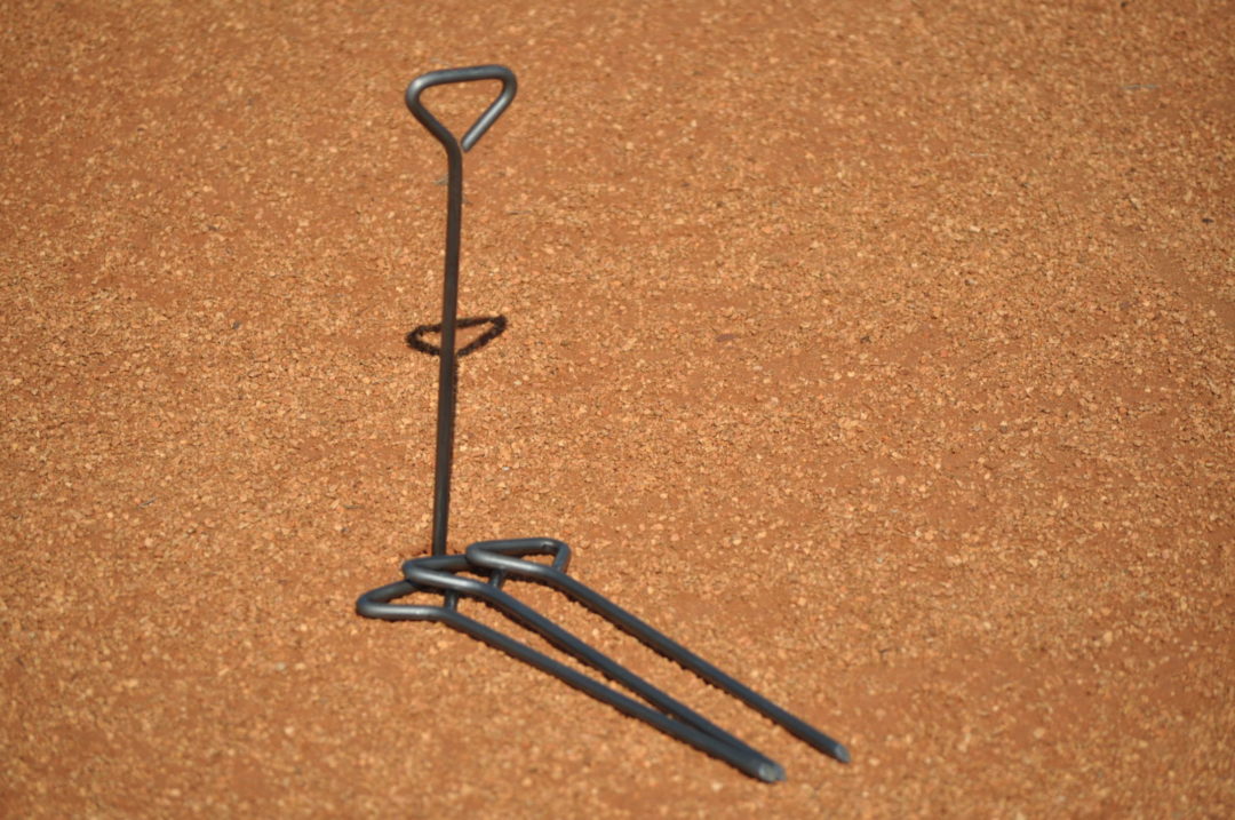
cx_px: 618
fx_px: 6269
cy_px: 410
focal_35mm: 183
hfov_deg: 11.3
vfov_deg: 7.5
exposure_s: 1/2000
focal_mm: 122
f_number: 4.8
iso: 200
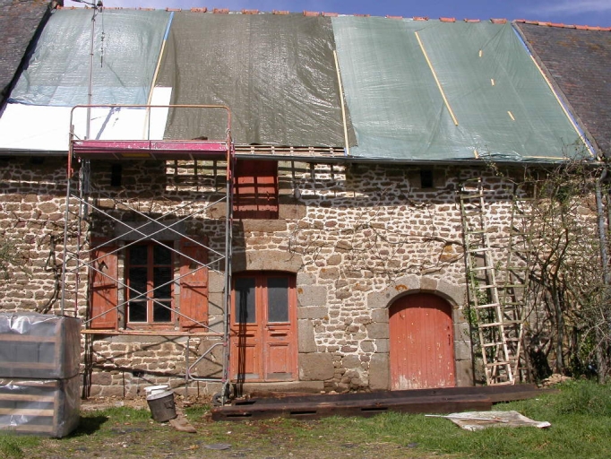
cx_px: 306
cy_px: 230
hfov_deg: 49.0
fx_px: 671
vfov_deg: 37.7
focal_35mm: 38
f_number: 7.5
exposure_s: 1/499
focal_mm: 7.85
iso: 100
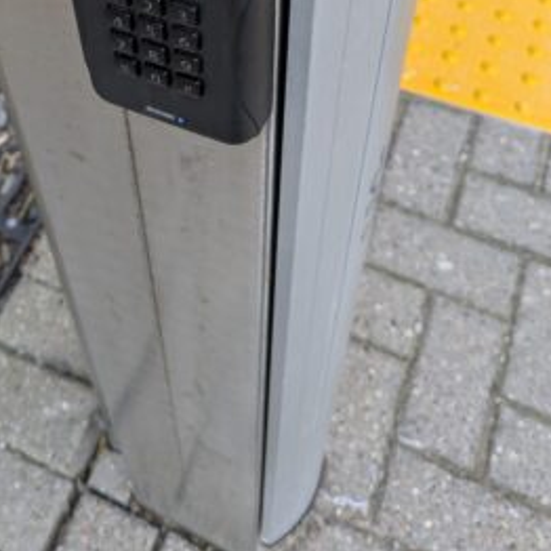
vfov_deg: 34.3
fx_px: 810
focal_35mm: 45
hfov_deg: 36.8
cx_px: 147
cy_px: 5
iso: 47
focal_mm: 5.43
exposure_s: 1/126
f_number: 1.89
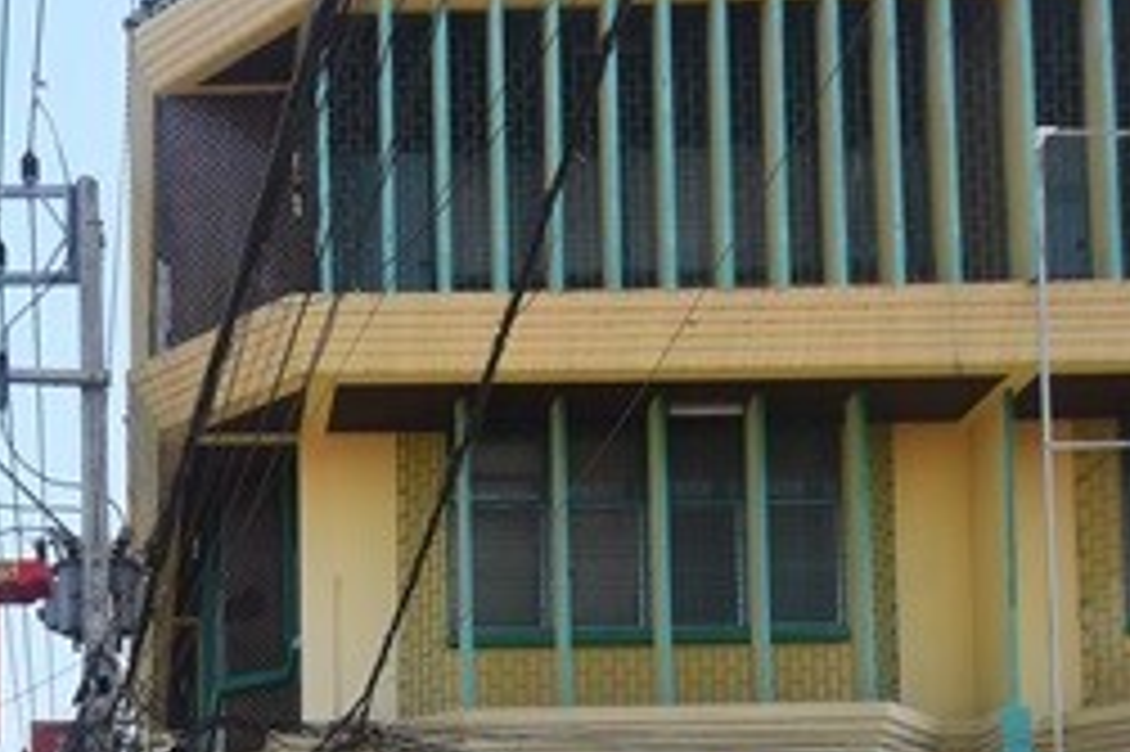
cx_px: 194
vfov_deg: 22.1
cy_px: 1002
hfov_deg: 35.2
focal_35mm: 54
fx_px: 1706
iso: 250
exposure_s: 1/640
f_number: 6.3
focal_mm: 13
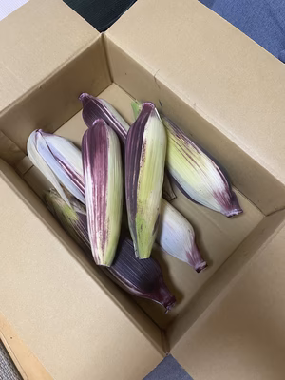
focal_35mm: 26
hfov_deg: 53.1
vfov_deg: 67.3
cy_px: 190
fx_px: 285
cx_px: 142
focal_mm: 4.25
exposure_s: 1/60
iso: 200
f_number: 1.8
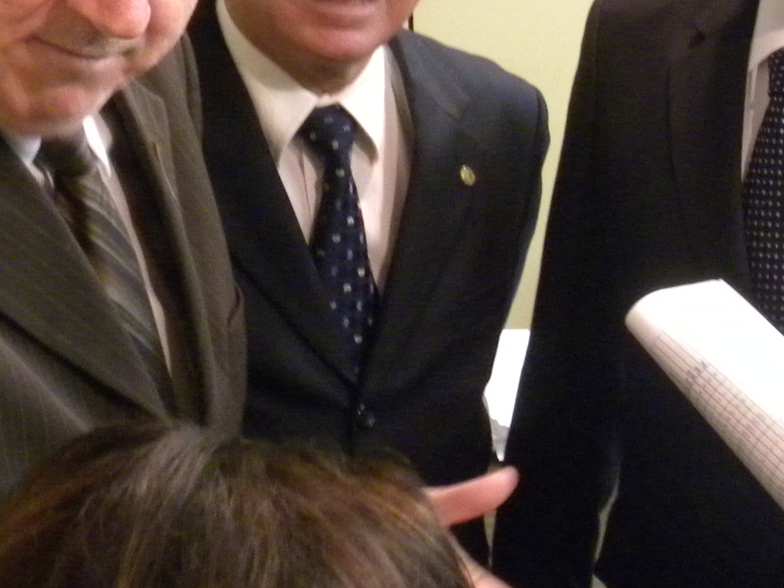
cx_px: 821
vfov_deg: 12.6
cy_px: 135
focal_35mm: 117
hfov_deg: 16.4
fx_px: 2649
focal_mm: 7.3
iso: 400
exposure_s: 1/15.1
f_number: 3.2
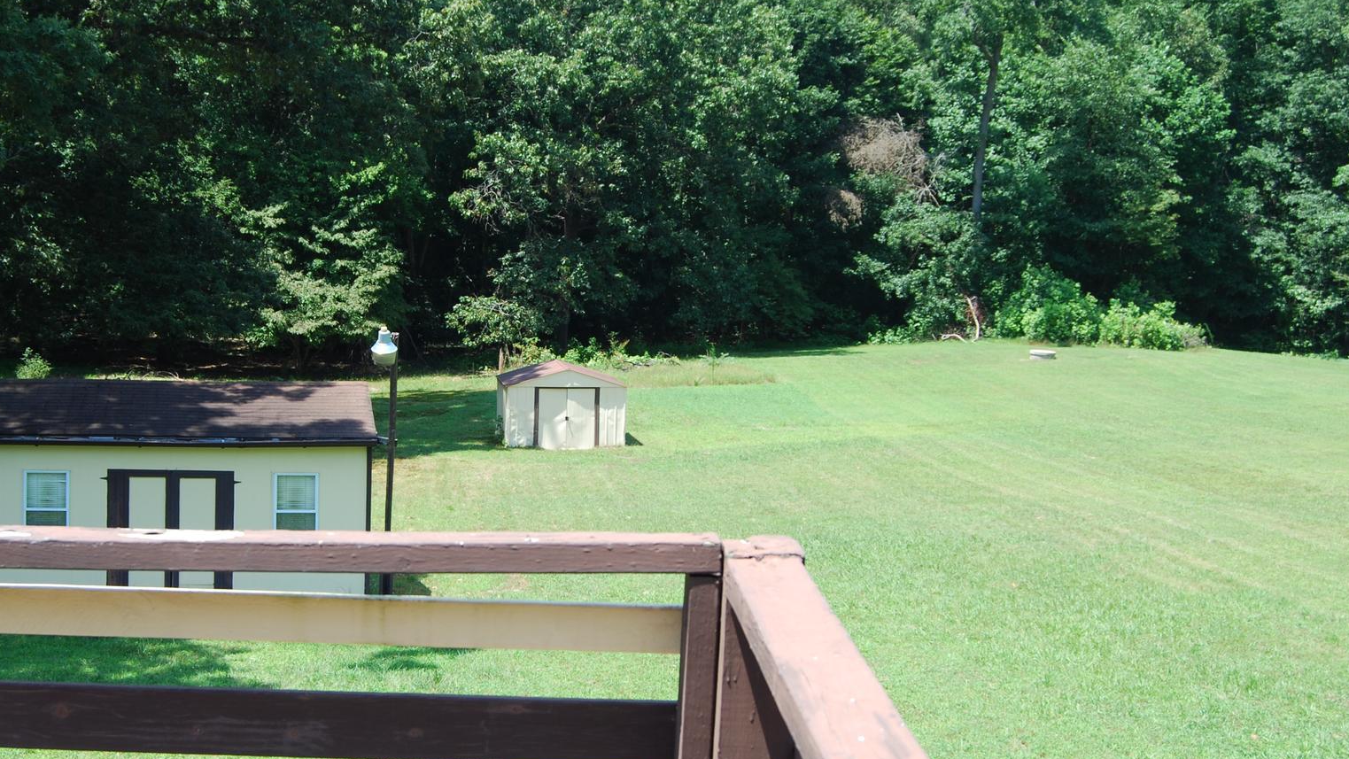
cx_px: 524
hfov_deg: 37.7
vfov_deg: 21.8
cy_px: 371
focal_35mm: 55
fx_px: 1968
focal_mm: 26
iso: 100
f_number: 5.6
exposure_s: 1/125
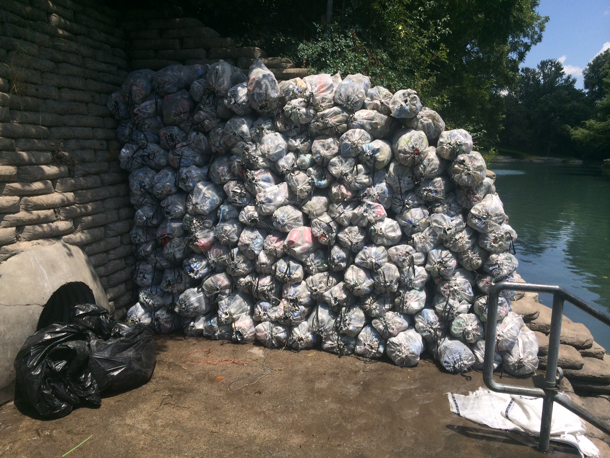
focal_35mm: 30
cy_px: 229
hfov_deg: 60.0
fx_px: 529
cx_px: 305
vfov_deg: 46.8
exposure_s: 1/2415
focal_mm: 4.12
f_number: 2.2
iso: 40
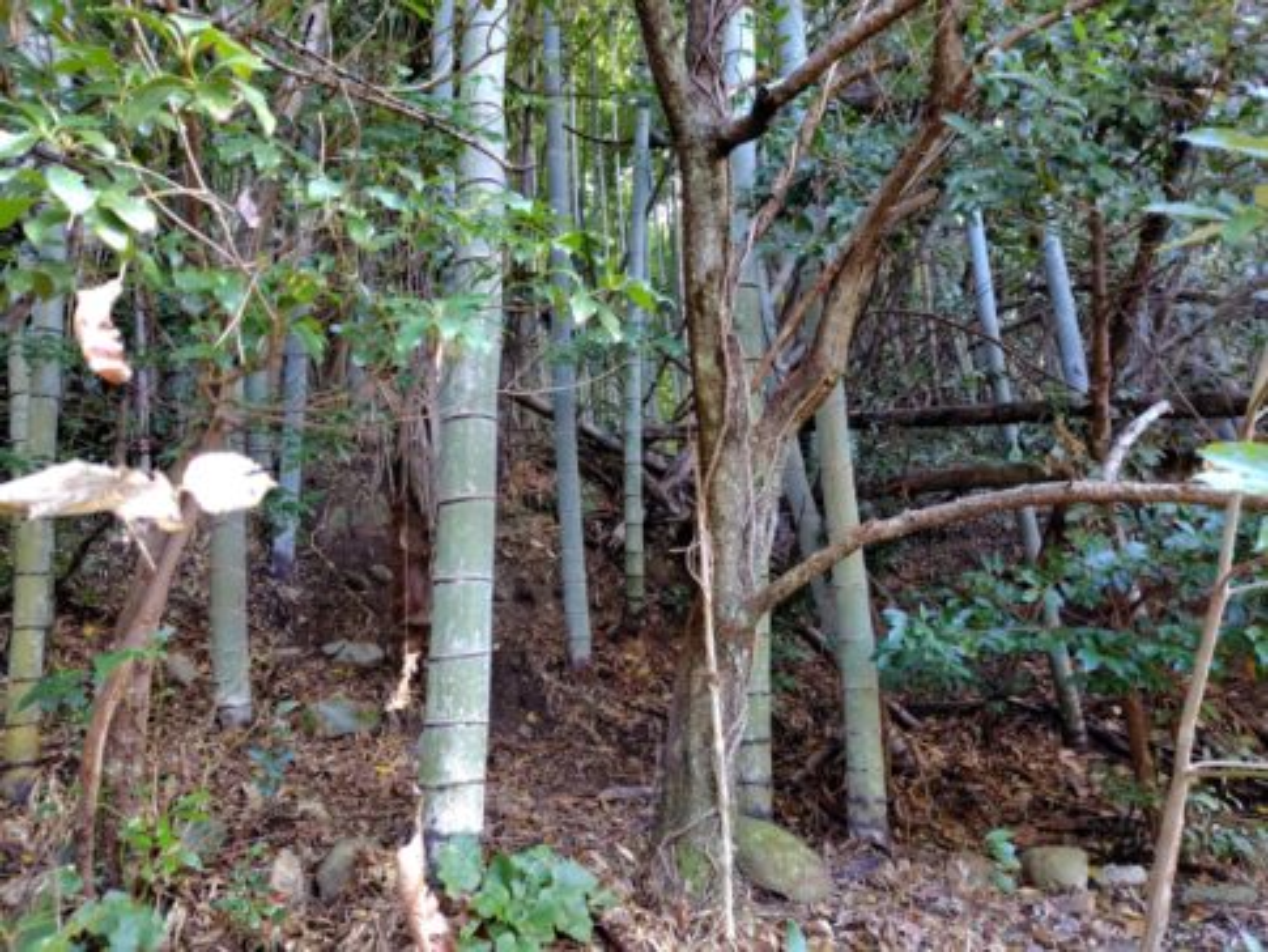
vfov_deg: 58.9
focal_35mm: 23
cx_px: 634
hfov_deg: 73.9
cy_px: 476
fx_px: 843
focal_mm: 5.6
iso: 321
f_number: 1.9
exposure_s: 1/60
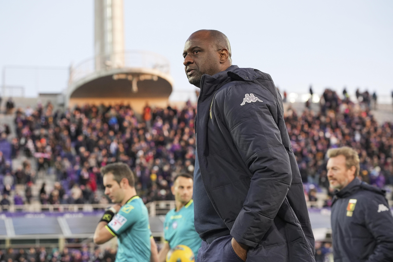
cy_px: 131
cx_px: 196
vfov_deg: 19.5
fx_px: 764
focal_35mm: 70
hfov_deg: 28.8
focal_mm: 70
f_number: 4
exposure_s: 1/1600
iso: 2000
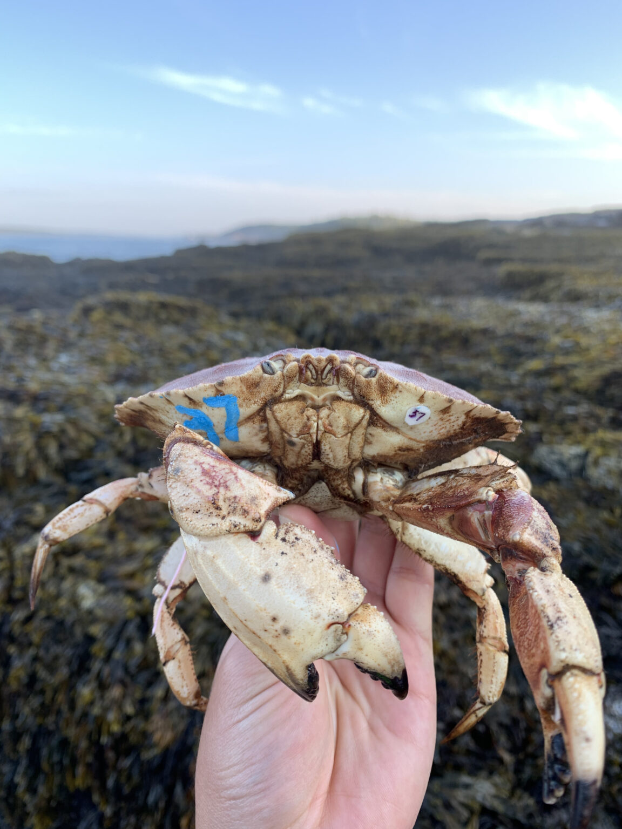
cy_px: 414
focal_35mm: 26
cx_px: 311
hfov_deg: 53.1
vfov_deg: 67.3
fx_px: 623
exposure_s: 1/122
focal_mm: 4.25
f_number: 1.8
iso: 25
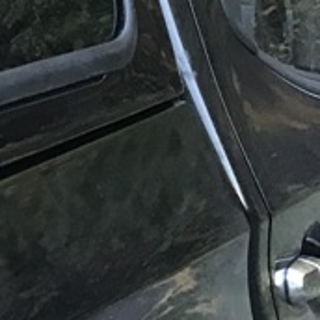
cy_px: 104
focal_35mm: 147
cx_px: -620
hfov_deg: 9.5
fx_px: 1537
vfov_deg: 11.9
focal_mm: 3.99
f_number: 1.8
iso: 32
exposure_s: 1/25
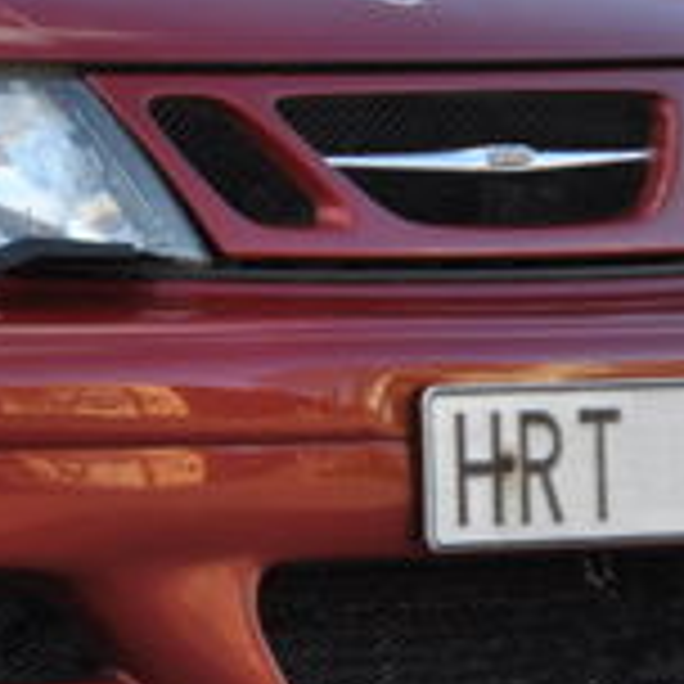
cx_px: -243
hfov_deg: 3.3
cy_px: 407
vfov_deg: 3.3
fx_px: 11714
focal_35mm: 524
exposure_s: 1/200
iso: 400
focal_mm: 98
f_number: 8
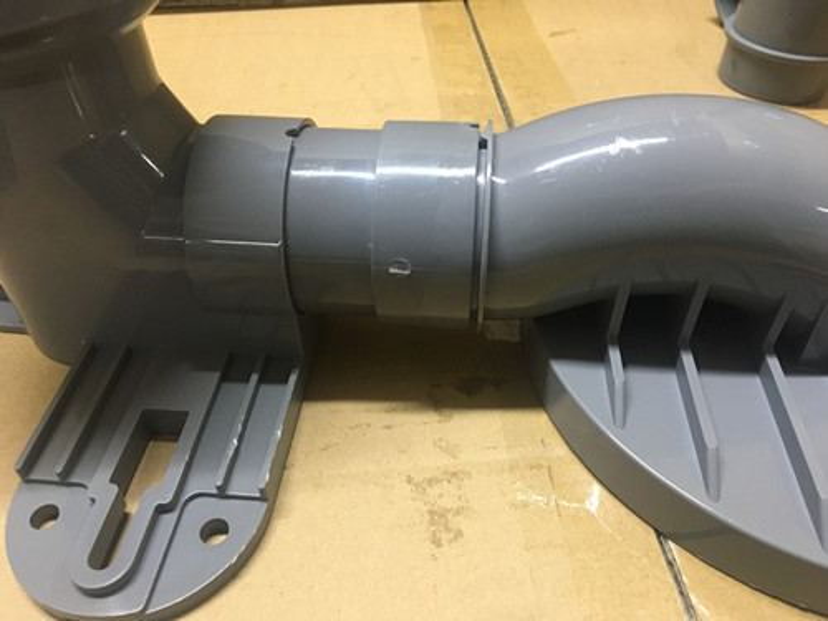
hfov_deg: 61.7
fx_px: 694
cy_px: 310
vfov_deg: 48.2
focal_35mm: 29
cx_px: 414
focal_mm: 4.15
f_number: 2.2
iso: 200
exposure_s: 1/33
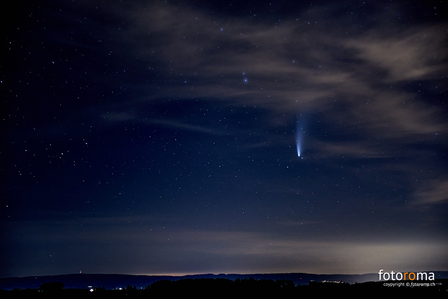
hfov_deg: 28.8
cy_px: 150
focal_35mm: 70
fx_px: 871
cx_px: 224
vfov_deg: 19.5
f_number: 2.8
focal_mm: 70
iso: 1600
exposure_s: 15
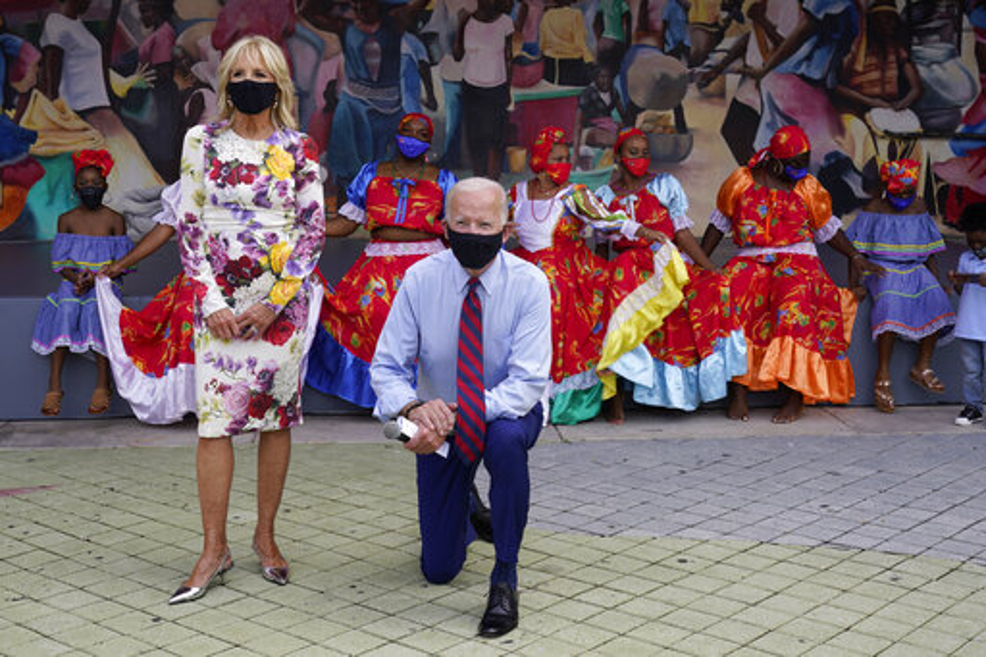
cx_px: 493
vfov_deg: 27.0
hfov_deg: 39.6
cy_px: 328
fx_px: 1369
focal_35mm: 50
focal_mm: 50
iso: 100
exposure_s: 1/80
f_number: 7.1
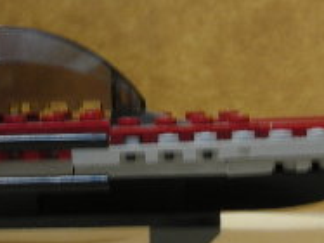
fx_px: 1122
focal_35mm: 120
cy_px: 80
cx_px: 120
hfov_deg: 16.4
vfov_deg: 12.3
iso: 94
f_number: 3
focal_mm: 5.8
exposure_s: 1/3.9
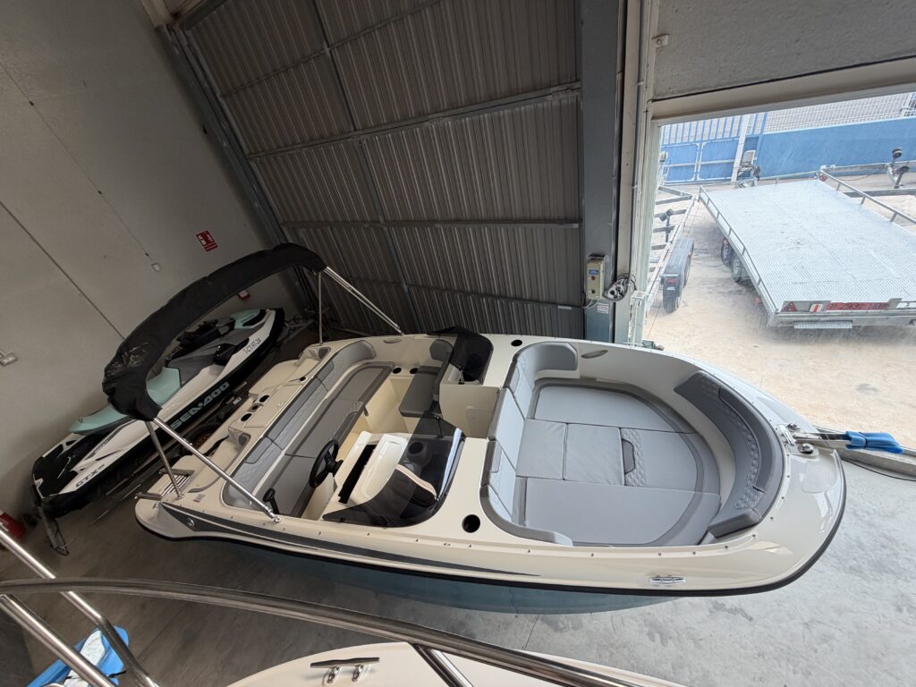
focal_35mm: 14
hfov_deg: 102.1
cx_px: 458
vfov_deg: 85.7
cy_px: 344
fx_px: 370
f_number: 2.2
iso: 50
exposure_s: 1/121
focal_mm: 2.22
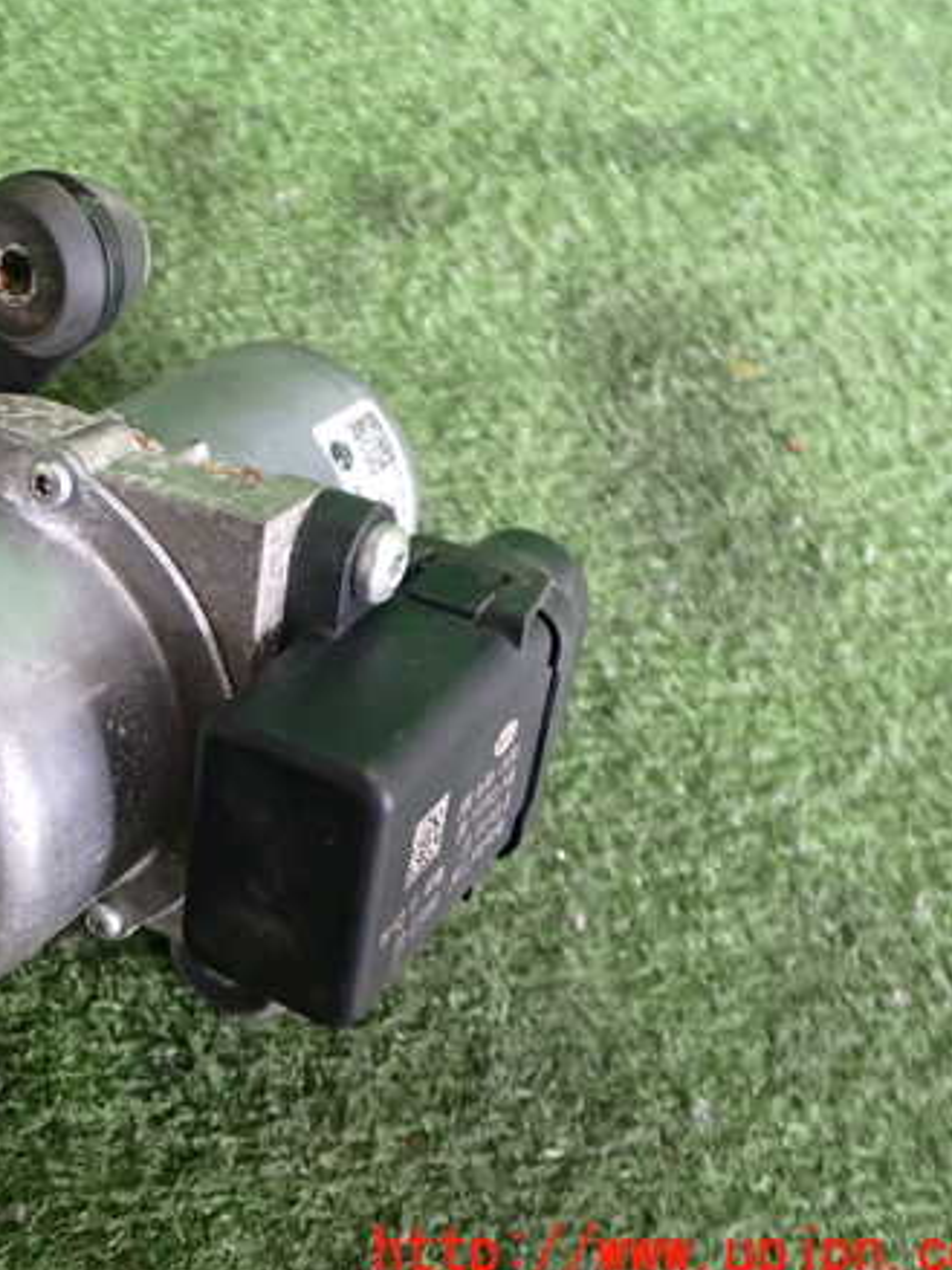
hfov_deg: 33.8
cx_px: 159
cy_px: 639
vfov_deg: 45.8
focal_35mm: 41
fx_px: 1504
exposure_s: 1/60
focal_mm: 5.4
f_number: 2.3
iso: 400
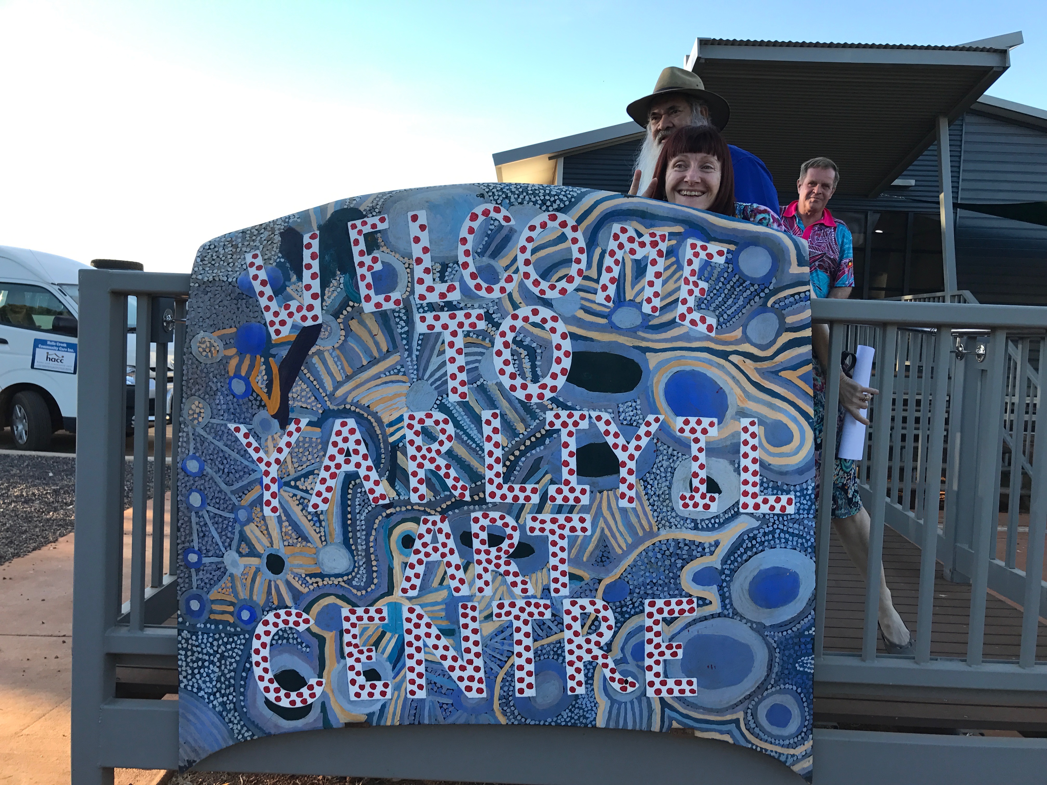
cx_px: 524
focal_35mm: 28
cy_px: 392
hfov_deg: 63.4
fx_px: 847
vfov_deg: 49.7
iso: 20
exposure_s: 1/360
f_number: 1.8
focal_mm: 3.99
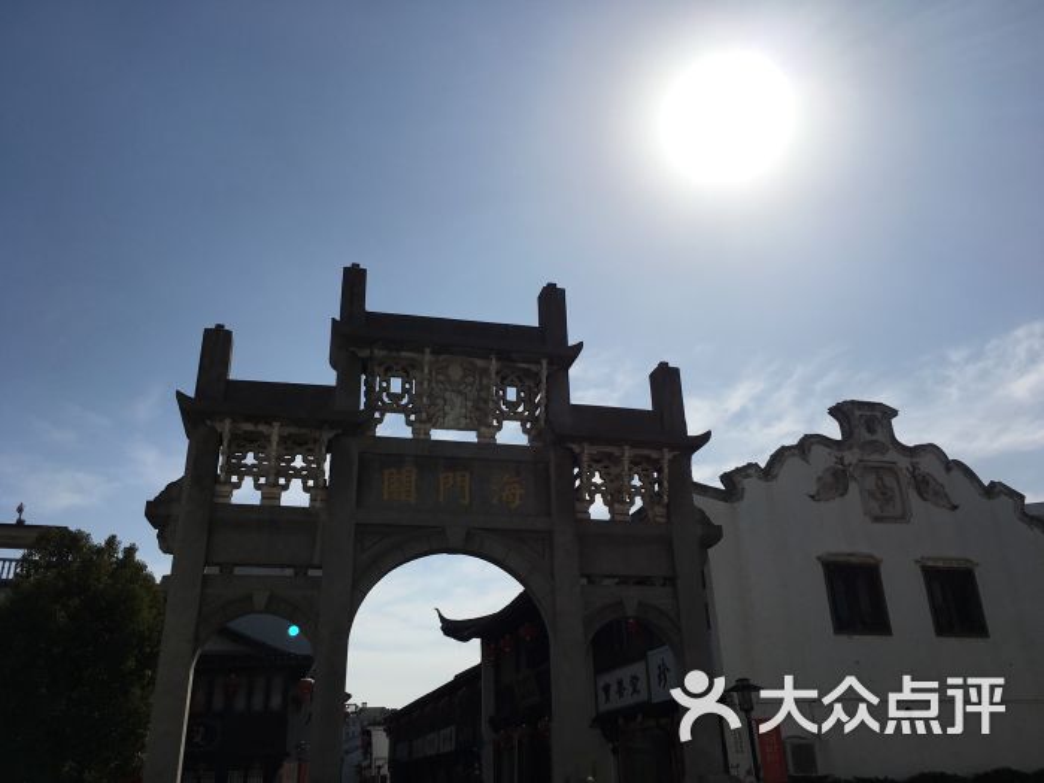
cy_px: 392
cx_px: 522
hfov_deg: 61.7
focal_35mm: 29
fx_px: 875
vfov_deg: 48.2
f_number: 2.2
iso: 25
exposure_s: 1/7692
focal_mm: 4.15
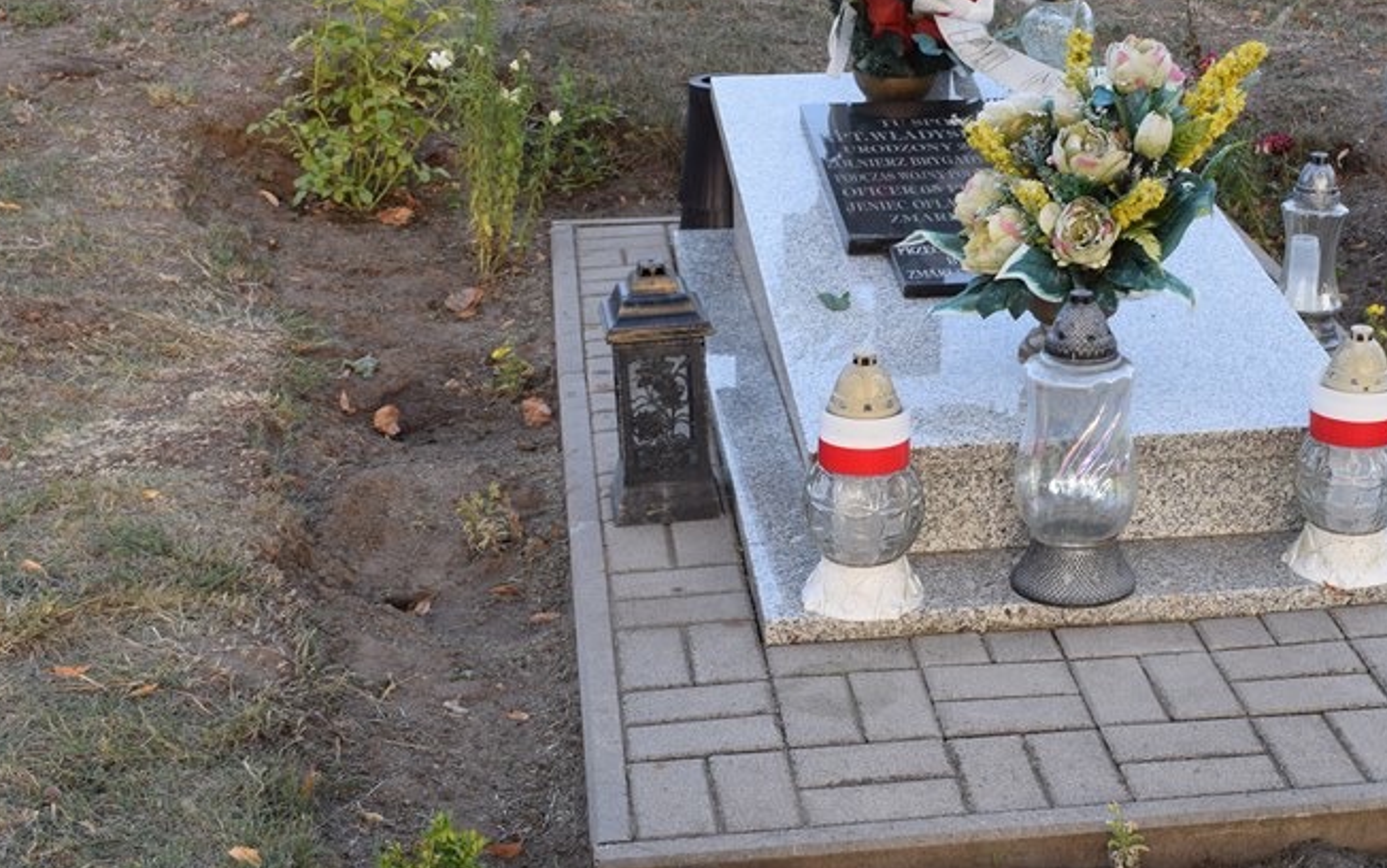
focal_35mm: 65
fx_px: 2450
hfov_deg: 31.1
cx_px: 1027
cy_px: 356
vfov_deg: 20.1
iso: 400
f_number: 7.1
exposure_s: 1/200
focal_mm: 27
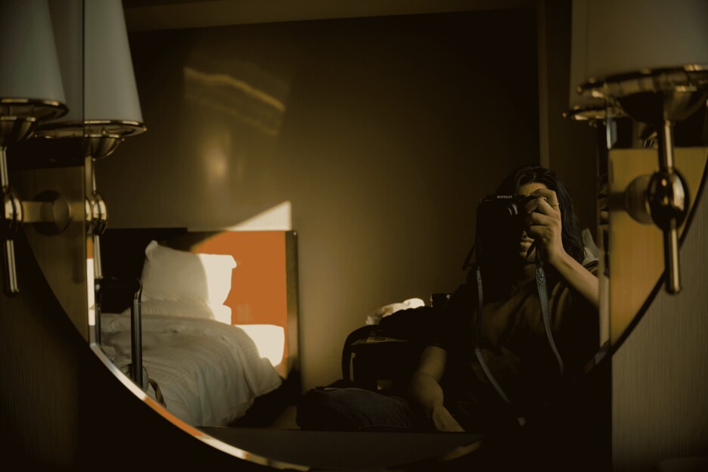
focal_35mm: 41
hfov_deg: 47.4
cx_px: 354
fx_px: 806
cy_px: 236
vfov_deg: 32.6
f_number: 2.8
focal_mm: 27
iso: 640
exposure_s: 1/450
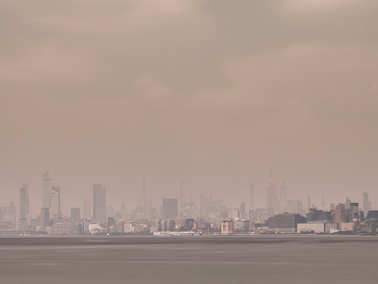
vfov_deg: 28.6
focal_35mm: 51
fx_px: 557
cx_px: 189
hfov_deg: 37.5
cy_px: 142
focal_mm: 64
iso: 100
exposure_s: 60
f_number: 14
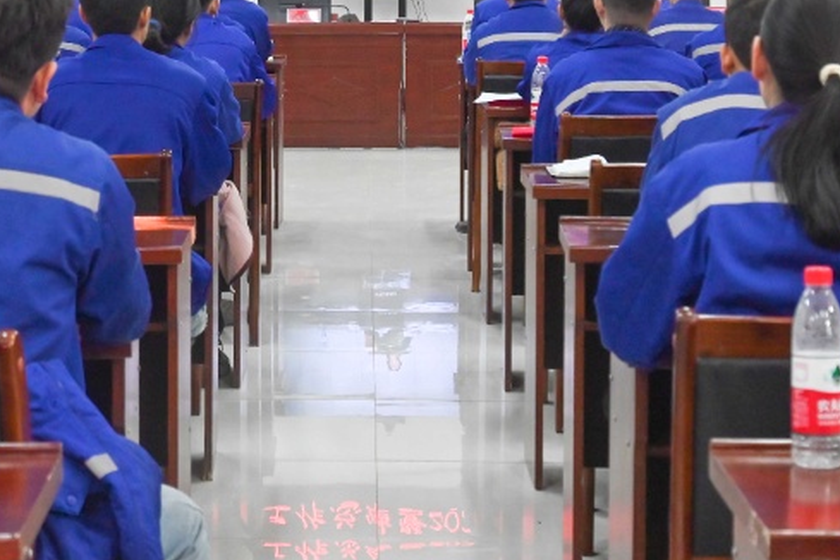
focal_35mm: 94
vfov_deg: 14.5
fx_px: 2193
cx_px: 316
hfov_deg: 21.6
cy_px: 116
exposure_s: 1/125
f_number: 6
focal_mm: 46
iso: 2500
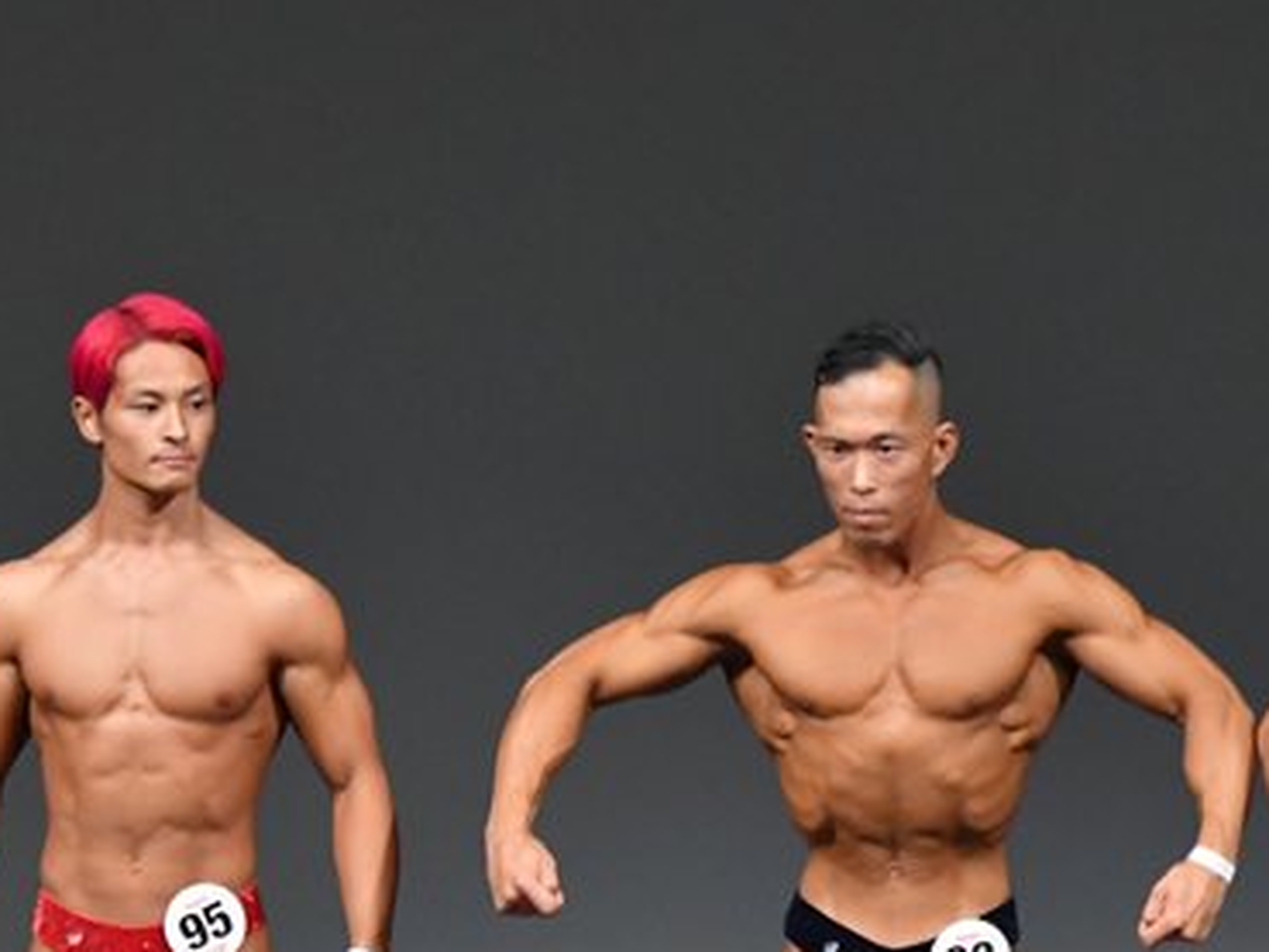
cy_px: 856
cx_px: 242
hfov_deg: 3.1
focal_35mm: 635
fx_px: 23286
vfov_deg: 2.3
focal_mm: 210
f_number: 5.6
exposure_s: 1/400
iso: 4000
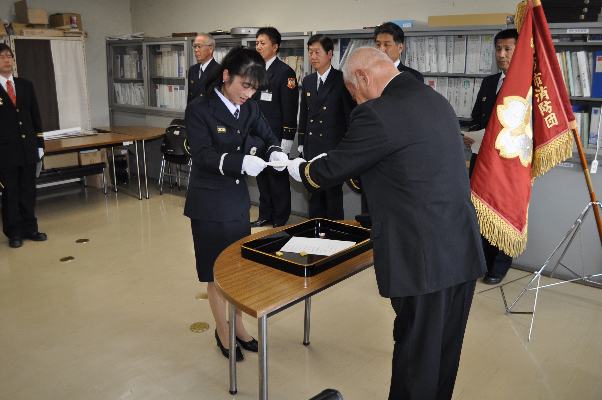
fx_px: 501
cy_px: 200
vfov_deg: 43.5
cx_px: 301
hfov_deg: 62.0
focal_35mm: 30
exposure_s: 1/125
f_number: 3.8
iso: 560
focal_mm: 20
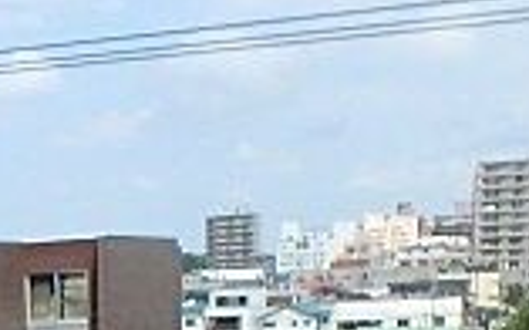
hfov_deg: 21.3
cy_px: 687
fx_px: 1311
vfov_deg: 12.4
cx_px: -98
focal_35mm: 91
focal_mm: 3.7
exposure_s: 1/1000
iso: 125
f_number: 3.5
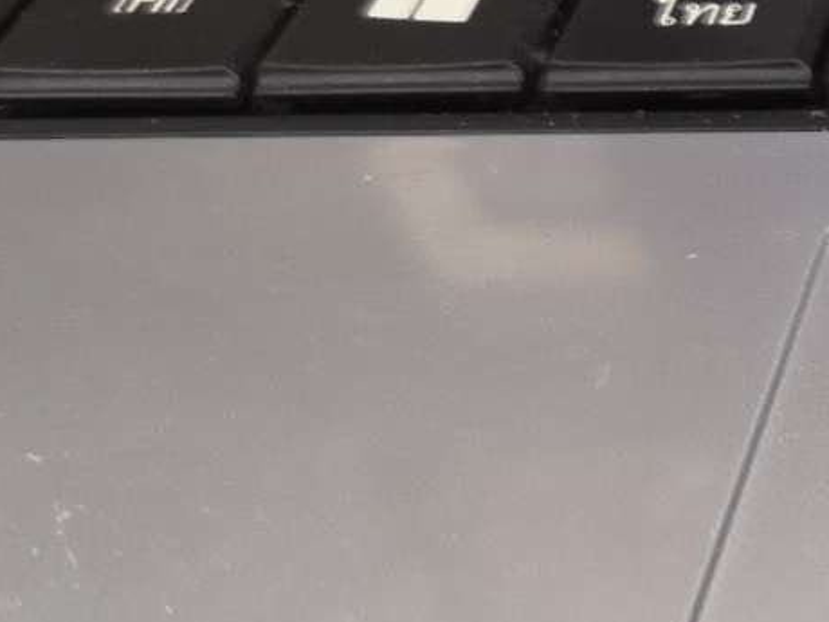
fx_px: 2562
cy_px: 180
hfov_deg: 15.7
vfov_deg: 13.8
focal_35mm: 107
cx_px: 1492
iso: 160
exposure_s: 1/33.3
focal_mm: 3.95
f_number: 1.8
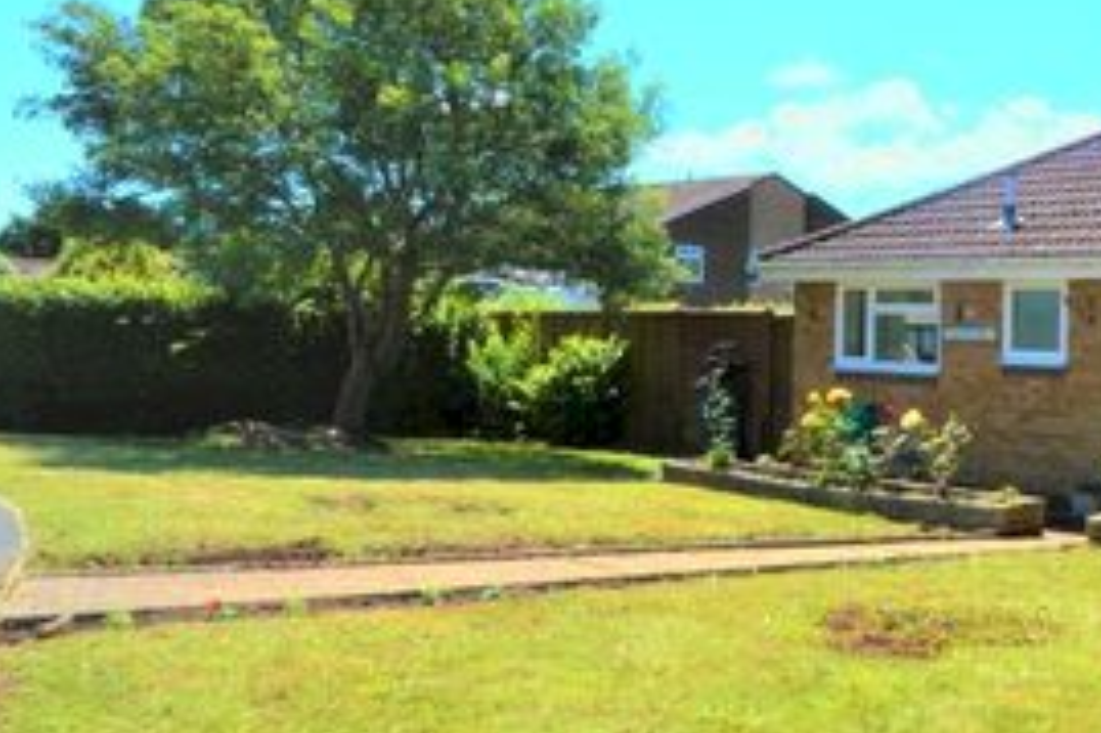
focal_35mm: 39
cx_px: 1212
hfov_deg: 40.2
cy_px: 283
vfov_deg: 34.0
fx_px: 1192
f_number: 11
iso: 400
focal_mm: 10
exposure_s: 1/500
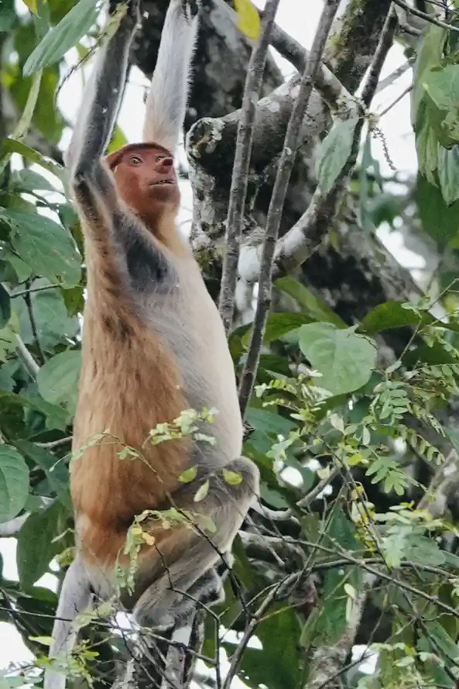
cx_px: 152
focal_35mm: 1012
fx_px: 19345
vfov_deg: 2.0
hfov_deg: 1.4
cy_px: 474
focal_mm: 220
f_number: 4
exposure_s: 1/250
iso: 800
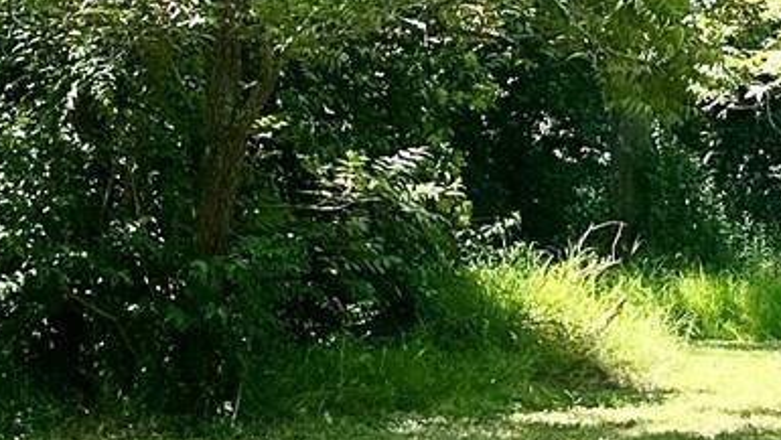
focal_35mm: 139
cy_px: -136
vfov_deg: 8.6
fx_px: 2880
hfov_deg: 15.3
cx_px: 716
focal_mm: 6.86
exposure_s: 1/1779
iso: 80
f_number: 1.78
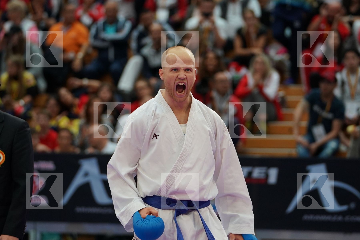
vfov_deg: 6.7
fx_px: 2050
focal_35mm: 205
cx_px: 180
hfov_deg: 10.0
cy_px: 120
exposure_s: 1/1000
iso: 1250
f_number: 2.8
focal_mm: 137
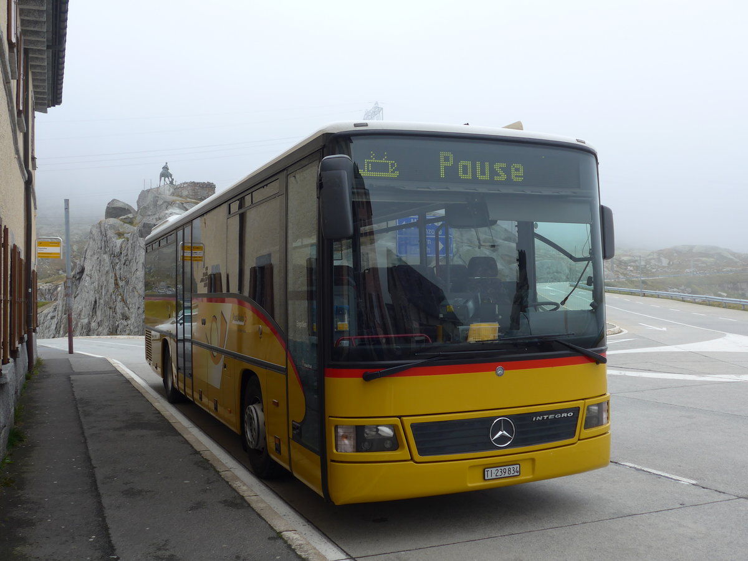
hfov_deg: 51.4
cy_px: 280
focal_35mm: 36
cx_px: 374
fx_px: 778
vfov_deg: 39.7
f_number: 2.8
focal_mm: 7.5
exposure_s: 1/1000
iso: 80
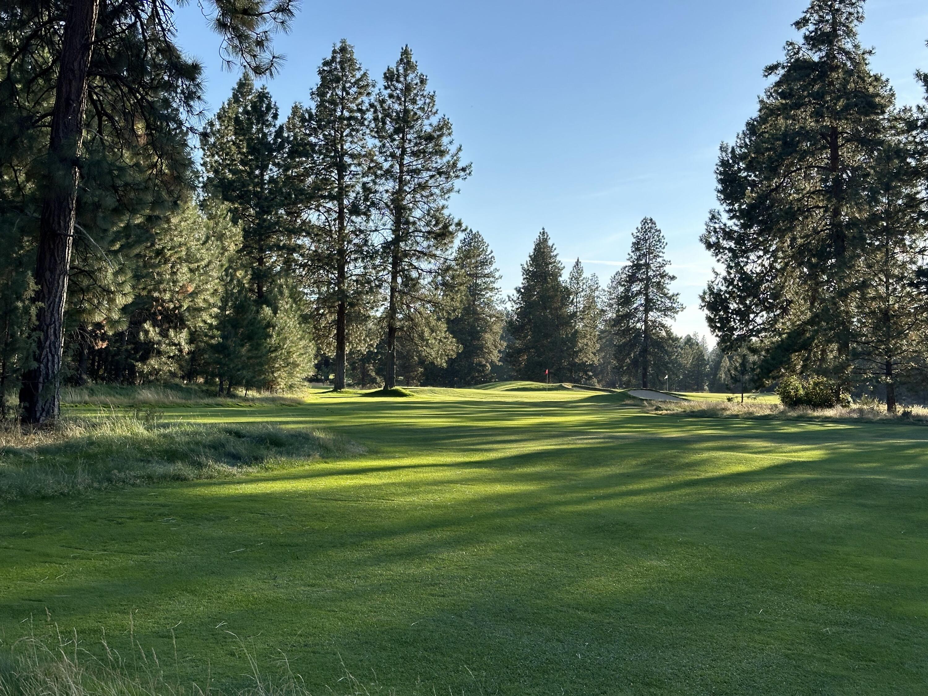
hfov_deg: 39.7
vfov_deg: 30.3
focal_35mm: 48
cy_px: 348
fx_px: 1287
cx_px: 464
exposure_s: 1/2028
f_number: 1.78
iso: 64
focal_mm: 6.86
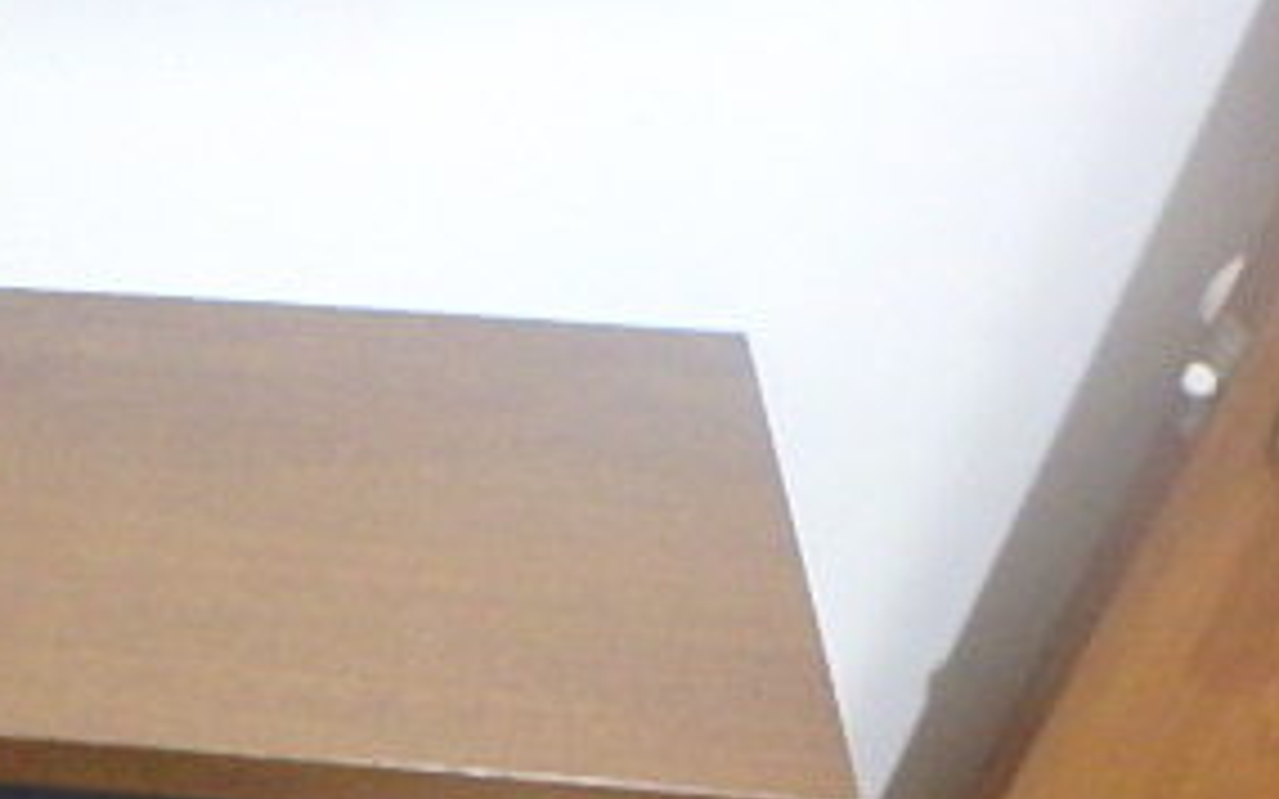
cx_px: 13
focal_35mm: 50
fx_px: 1743
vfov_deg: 22.8
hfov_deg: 36.4
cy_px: 1059
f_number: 3.5
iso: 800
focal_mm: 3.7
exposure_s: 1/8
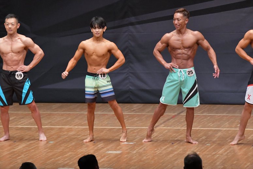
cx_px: 126
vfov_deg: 5.1
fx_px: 1897
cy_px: 84
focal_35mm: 270
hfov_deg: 7.6
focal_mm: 180
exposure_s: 1/400
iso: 6400
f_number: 5.6
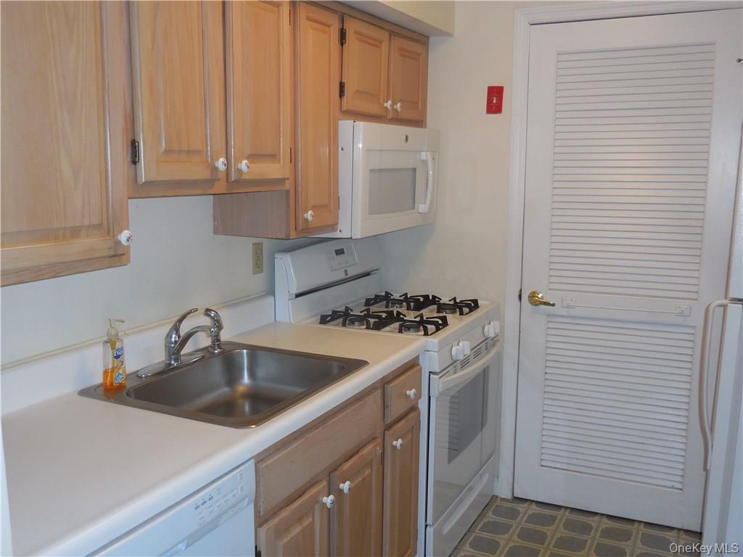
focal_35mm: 33
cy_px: 278
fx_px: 708
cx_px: 372
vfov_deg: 42.9
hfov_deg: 55.4
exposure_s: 1/30
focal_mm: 5.9
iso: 220
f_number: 3.7
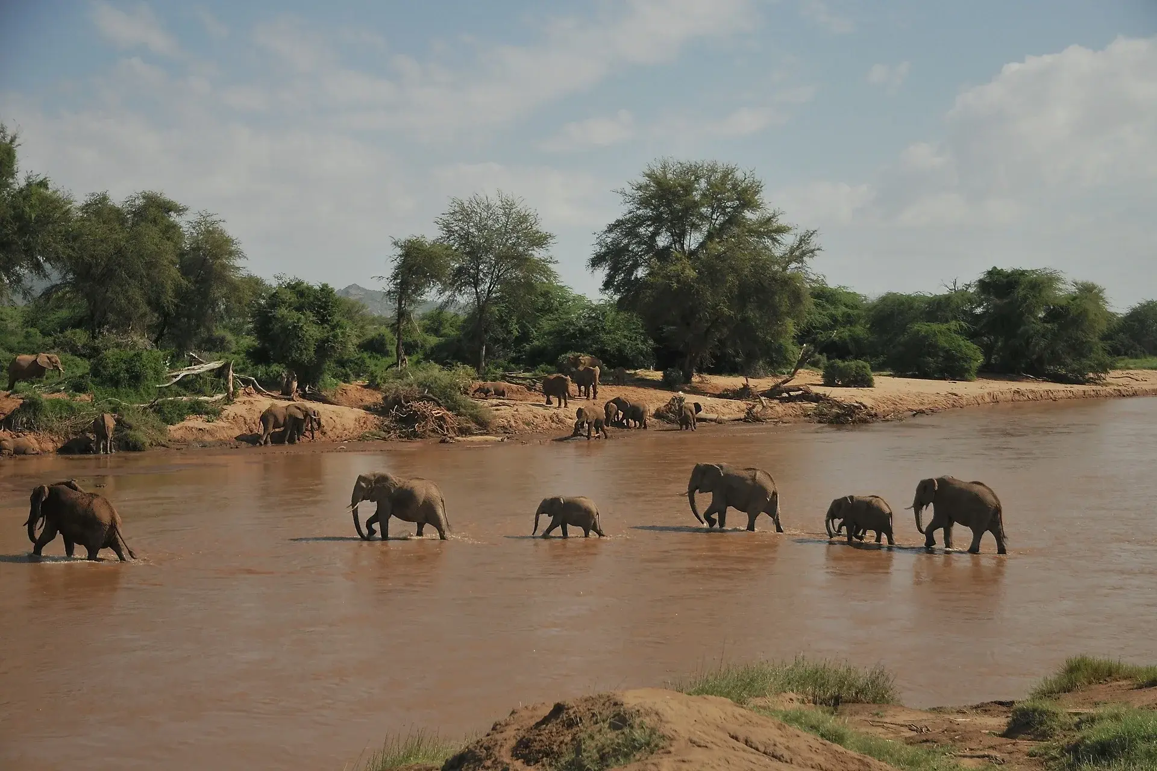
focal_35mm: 51
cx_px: 578
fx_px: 1639
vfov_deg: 26.5
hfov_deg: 38.9
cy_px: 386
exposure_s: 1/4000
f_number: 4.5
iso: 250
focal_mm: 34
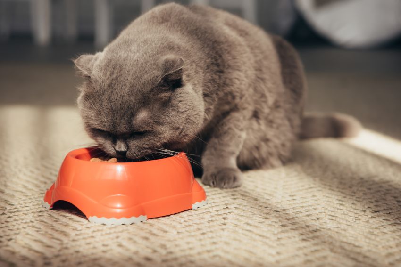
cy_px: 134
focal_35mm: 70
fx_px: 780
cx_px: 200
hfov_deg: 28.8
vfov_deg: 19.5
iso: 250
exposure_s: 1/500
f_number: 4.5
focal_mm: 70
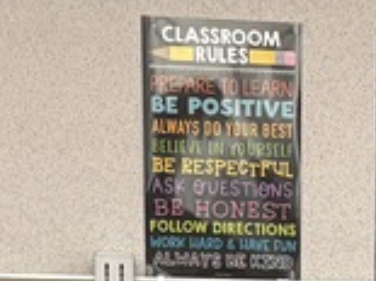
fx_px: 1867
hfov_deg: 11.4
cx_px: 403
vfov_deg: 7.4
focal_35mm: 172
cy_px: 918
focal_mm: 5.96
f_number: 1.6
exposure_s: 1/60
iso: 125
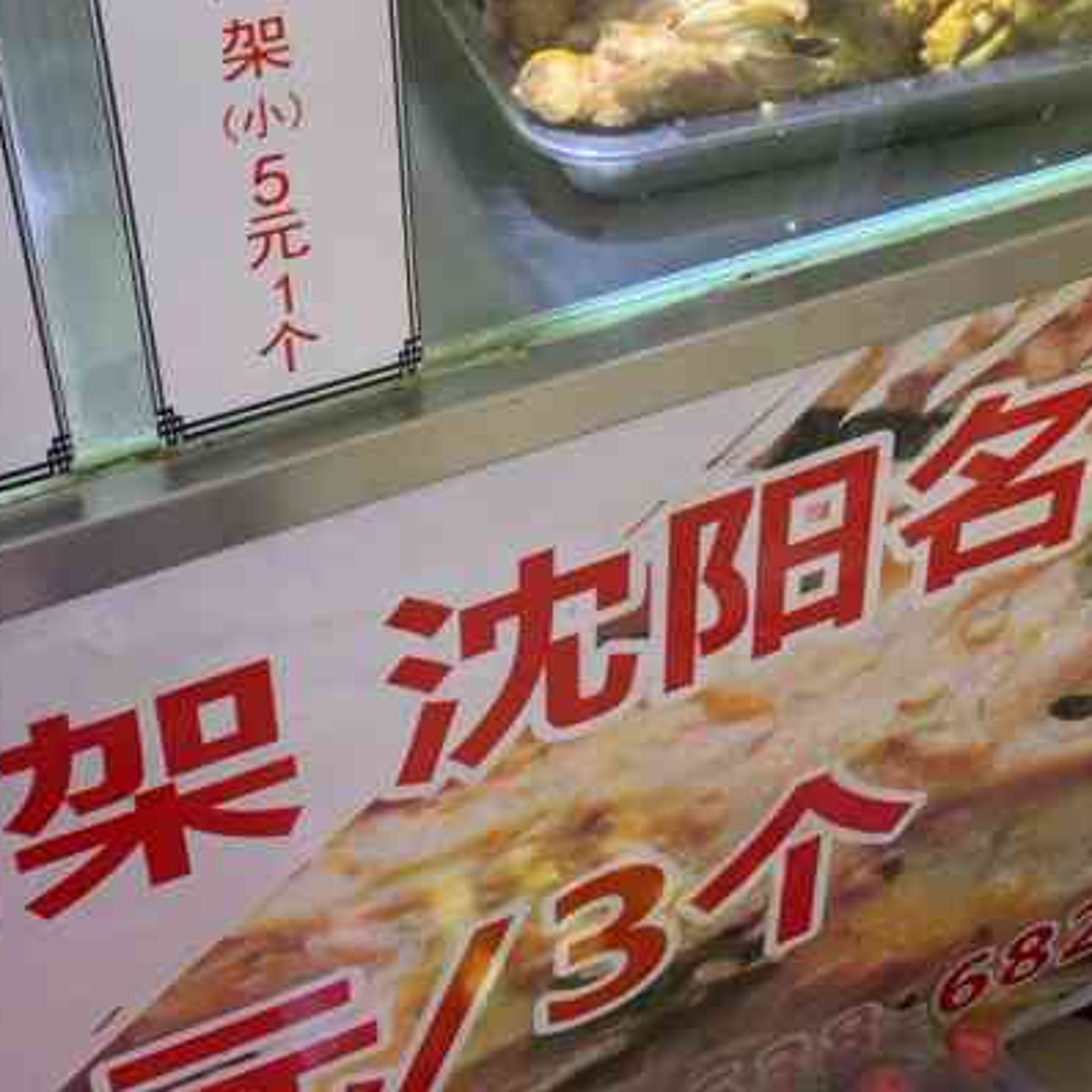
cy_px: 265
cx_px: 569
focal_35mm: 54
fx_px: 1927
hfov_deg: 31.6
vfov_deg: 31.1
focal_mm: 4.25
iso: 320
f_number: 1.8
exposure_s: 1/60
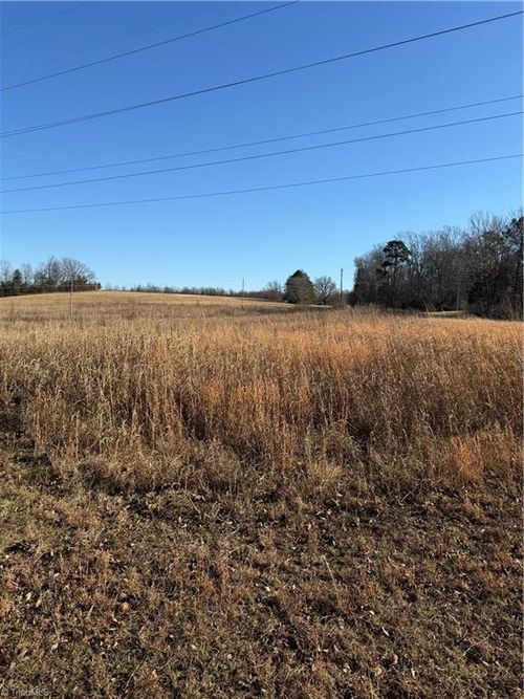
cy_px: 350
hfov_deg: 56.8
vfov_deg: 71.6
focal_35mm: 24
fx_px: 485
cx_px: 262
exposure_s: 1/3953
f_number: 1.78
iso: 80
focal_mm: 6.76
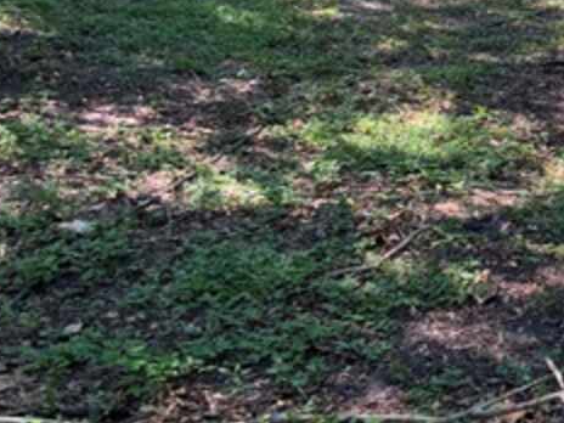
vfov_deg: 18.0
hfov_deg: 22.6
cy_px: 16
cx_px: 662
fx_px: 1303
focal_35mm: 80
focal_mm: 3
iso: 40
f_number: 1.8
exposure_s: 1/122
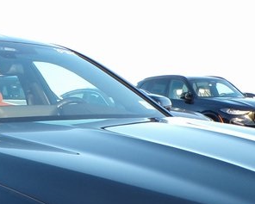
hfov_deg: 23.4
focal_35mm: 81
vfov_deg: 17.3
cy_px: 297
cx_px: 77
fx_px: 612
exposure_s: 1/140
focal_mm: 4.3
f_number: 4.4
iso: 100
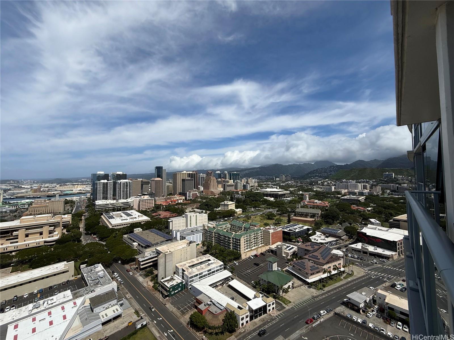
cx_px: 227
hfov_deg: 102.1
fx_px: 184
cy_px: 170
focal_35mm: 14
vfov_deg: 85.7
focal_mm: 2.22
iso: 50
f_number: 2.2
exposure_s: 1/4762
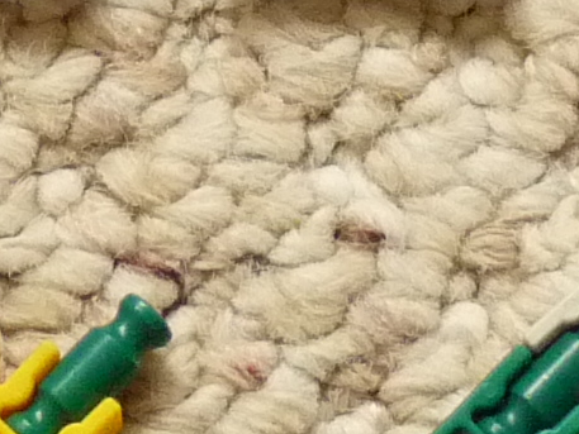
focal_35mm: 343
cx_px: 252
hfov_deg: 5.8
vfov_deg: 4.3
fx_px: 5739
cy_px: -457
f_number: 3
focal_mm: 7.6
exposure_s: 1/30
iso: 400
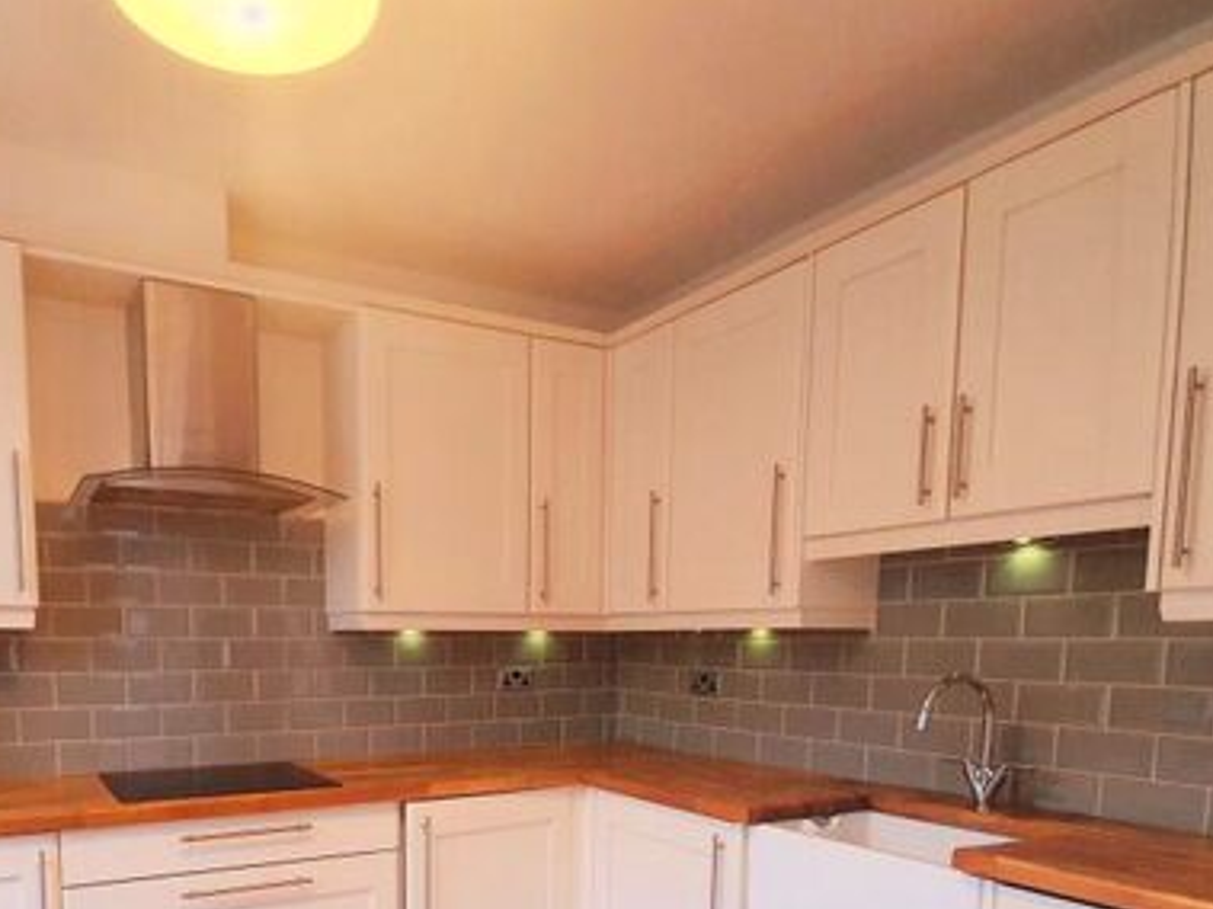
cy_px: 731
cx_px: 413
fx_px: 841
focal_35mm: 24
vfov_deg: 52.9
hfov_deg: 69.7
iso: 400
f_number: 2.2
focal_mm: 1.8
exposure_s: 1/50
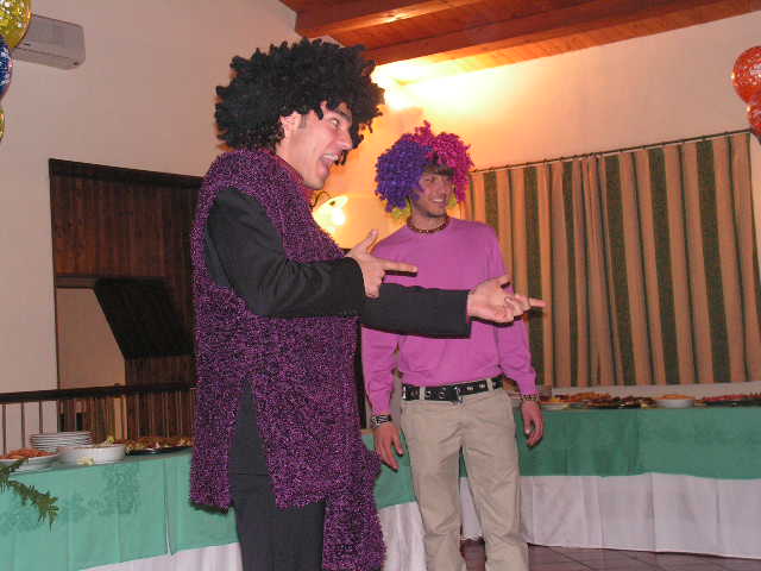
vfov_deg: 24.0
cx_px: 380
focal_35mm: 61
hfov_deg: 31.7
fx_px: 1341
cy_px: 286
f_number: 3.3
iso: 200
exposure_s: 1/60
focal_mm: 10.2
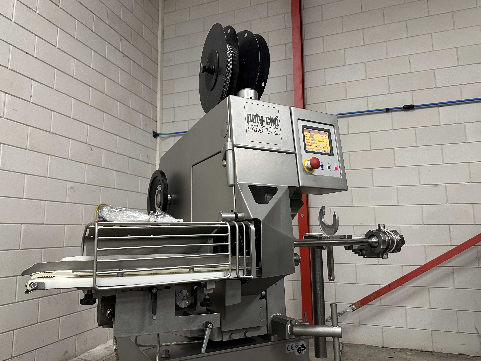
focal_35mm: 25
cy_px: 179
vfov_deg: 54.9
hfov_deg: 69.4
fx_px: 347
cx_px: 231
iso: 400
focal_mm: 6.86
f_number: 1.78
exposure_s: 1/50
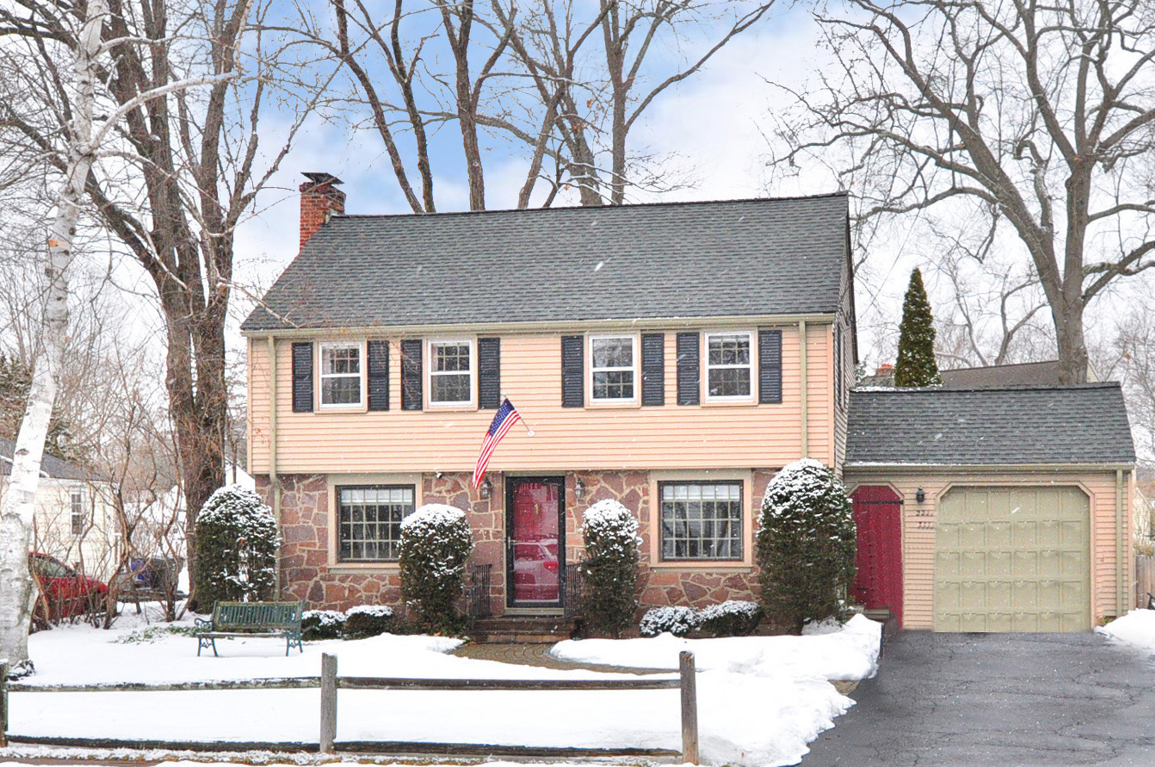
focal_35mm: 36
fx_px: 1154
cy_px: 432
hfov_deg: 53.2
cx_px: 611
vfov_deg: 36.7
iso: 1000
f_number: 8
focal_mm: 20
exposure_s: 1/250
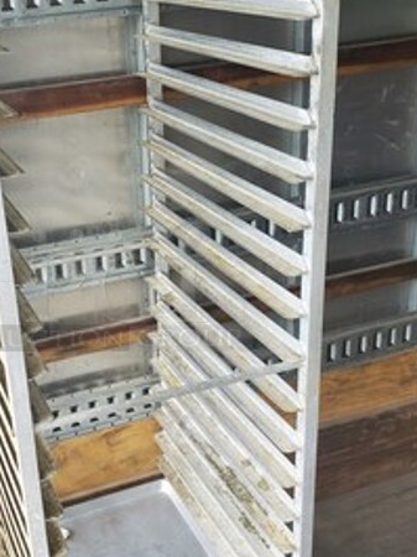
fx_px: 756
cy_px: 287
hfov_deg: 30.4
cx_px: 115
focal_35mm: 47
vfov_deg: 40.4
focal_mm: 4.3
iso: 125
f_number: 2.4
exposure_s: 1/100
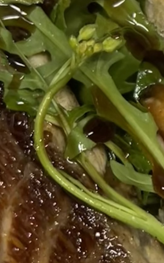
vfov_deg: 15.9
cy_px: 204
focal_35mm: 131
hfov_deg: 9.6
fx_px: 937
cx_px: 267
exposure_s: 1/100
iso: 40
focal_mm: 5.7
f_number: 1.5
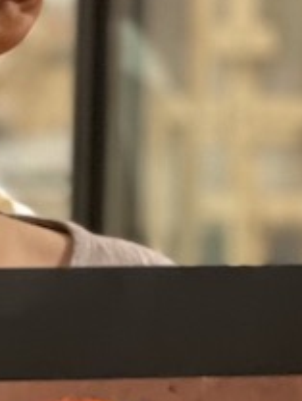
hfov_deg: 5.8
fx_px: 2966
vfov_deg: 7.7
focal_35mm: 256
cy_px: 357
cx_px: -151
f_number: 2
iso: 320
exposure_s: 1/33
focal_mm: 6
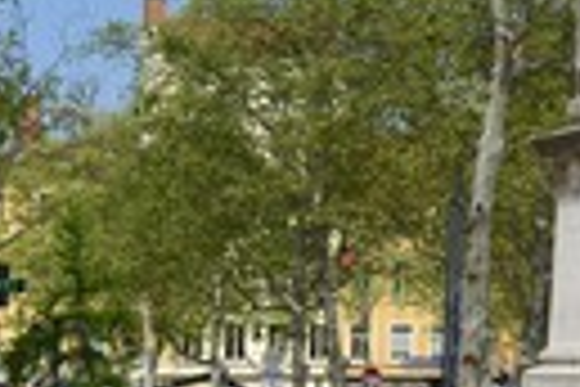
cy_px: 76
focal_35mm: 163
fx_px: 2626
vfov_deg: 8.4
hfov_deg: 12.3
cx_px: 706
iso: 200
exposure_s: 1/320
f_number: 11
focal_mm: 50
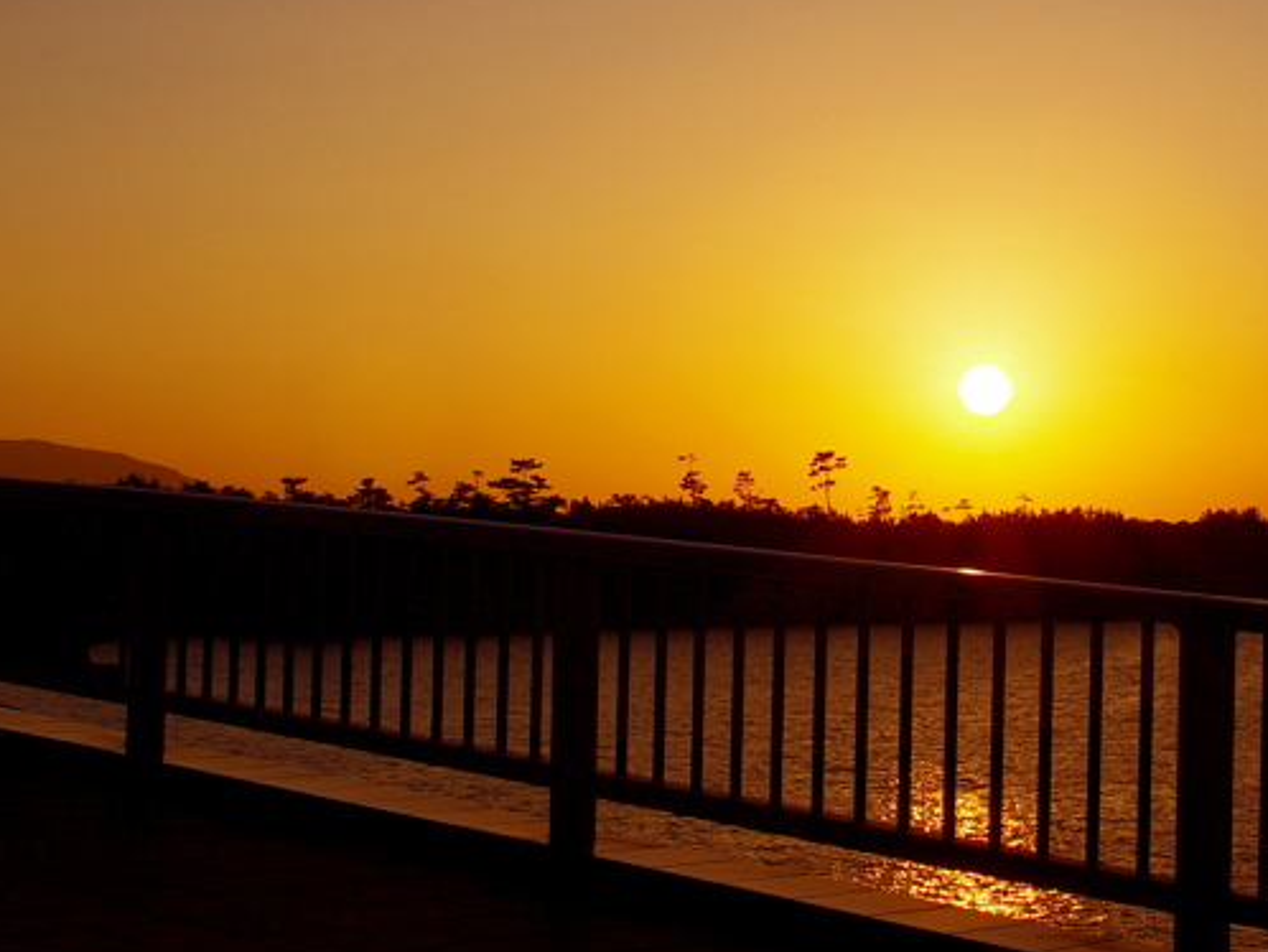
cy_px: 382
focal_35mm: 73
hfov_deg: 26.6
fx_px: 2675
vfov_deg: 20.2
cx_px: 754
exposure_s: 1/400
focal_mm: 25
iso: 400
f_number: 14
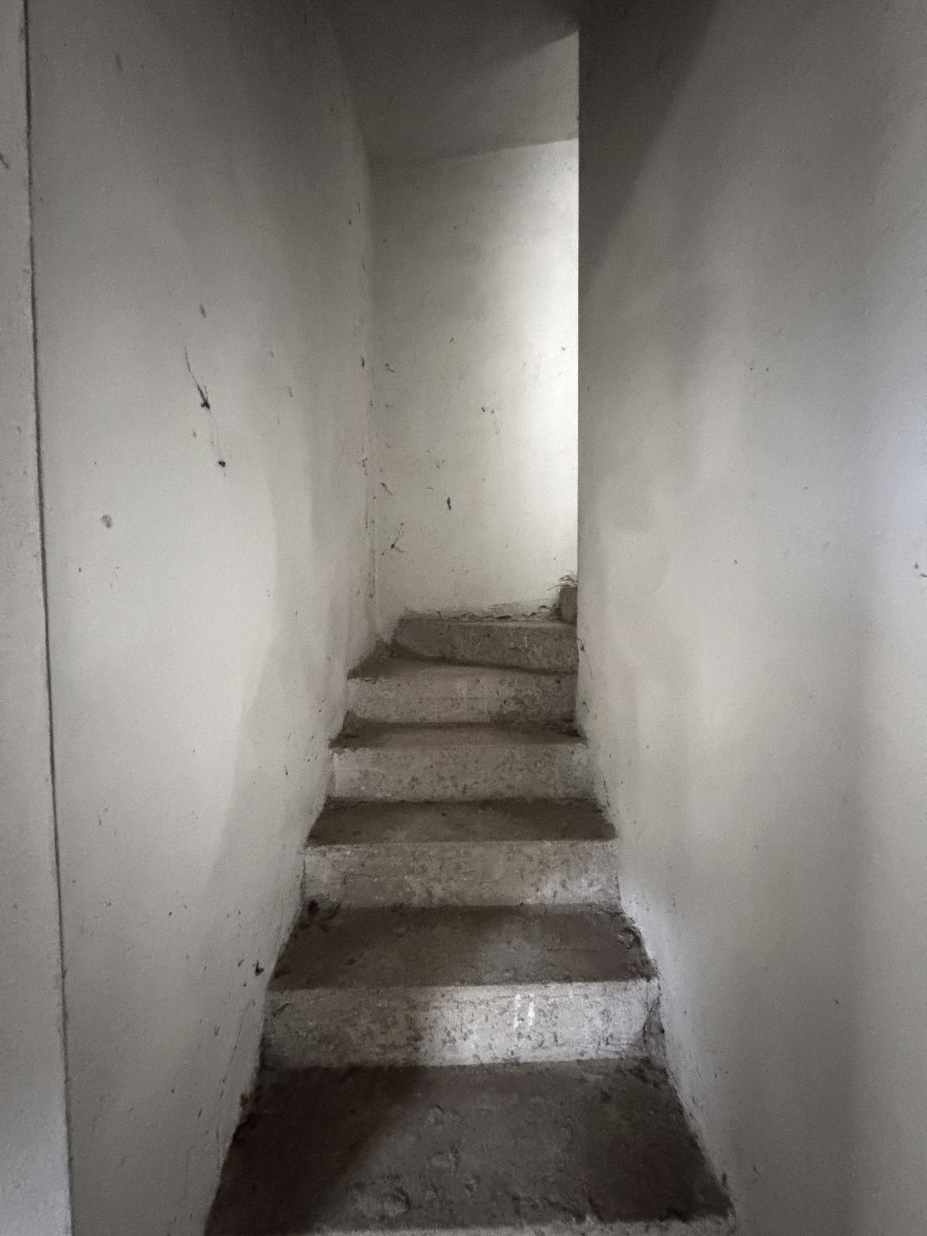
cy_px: 618
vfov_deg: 102.1
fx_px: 500
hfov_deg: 85.7
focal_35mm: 14
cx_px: 464
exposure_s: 1/15
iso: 3200
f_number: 2.2
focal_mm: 2.22
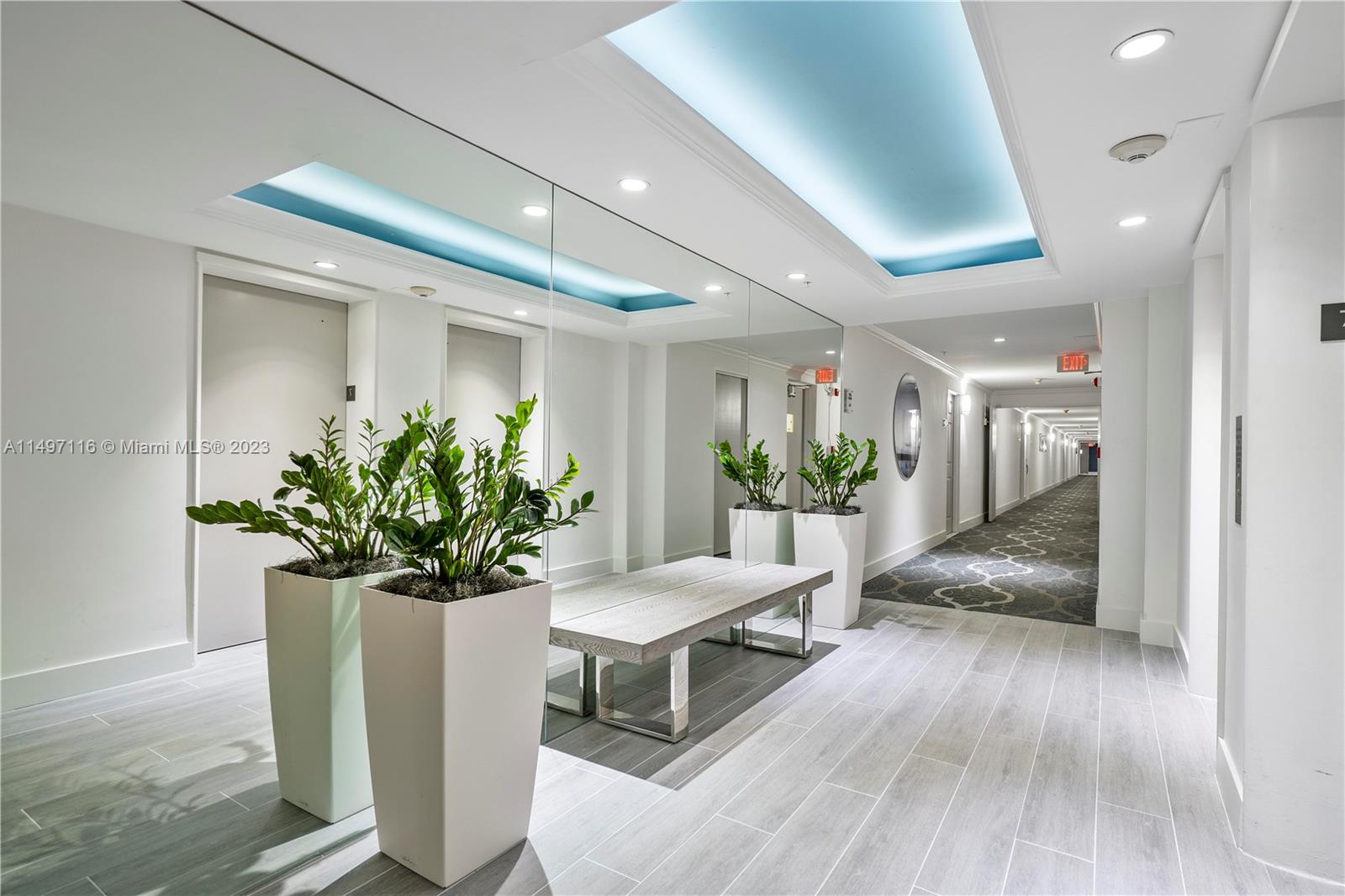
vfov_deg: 70.4
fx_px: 635
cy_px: 448
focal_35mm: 17
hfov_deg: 93.3
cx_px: 672
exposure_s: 1/6
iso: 400
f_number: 7.1
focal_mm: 17
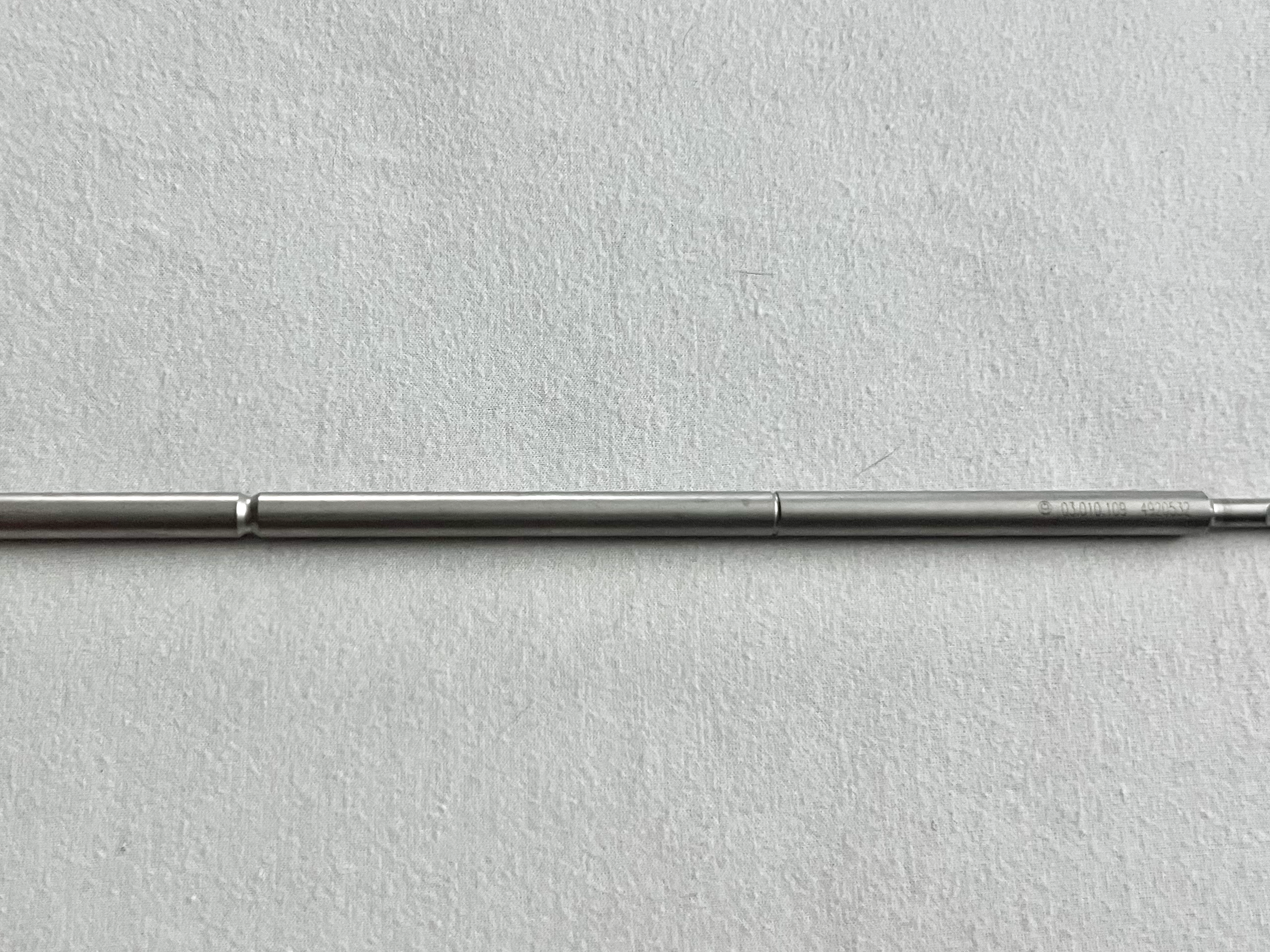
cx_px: 508
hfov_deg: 45.5
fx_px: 1504
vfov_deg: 35.1
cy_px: 489
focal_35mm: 41
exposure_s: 1/60
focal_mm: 5.7
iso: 250
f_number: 1.5
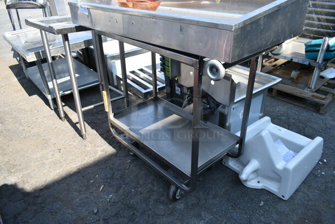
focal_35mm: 27
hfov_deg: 67.3
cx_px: 168
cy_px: 112
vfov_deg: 48.0
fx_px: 251
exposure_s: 1/160
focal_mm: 18
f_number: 6.3
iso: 100
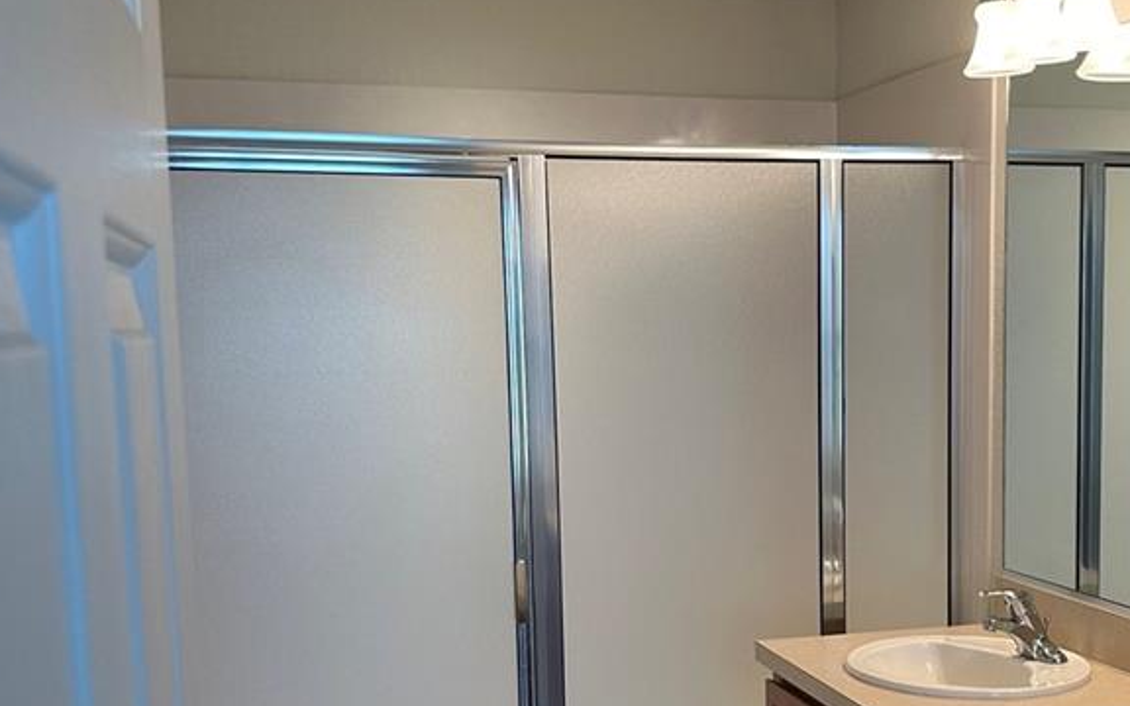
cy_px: 524
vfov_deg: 24.2
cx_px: 789
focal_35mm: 53
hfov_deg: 37.6
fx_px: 1632
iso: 125
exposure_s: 1/120
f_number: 1.78
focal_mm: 6.86
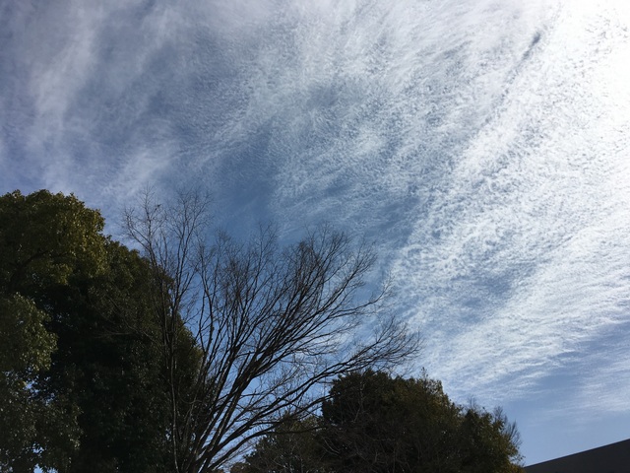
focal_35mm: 29
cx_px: 315
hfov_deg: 61.7
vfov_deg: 48.2
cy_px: 236
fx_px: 528
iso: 25
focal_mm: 4.15
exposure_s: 1/3846
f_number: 2.2
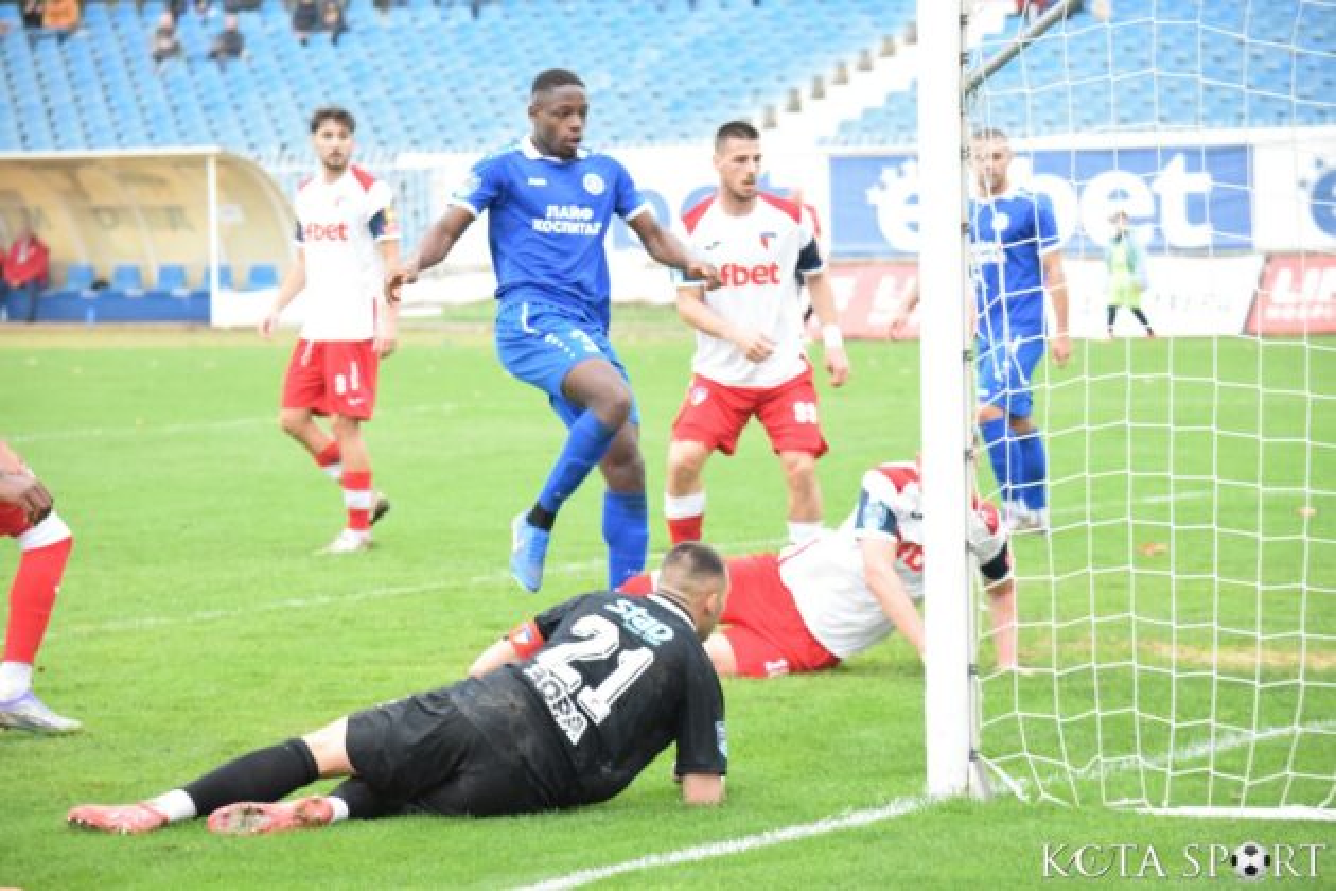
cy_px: 446
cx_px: 668
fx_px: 5845
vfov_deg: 8.7
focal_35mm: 158
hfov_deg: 13.0
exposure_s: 1/1000
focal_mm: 105
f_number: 4.8
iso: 6400
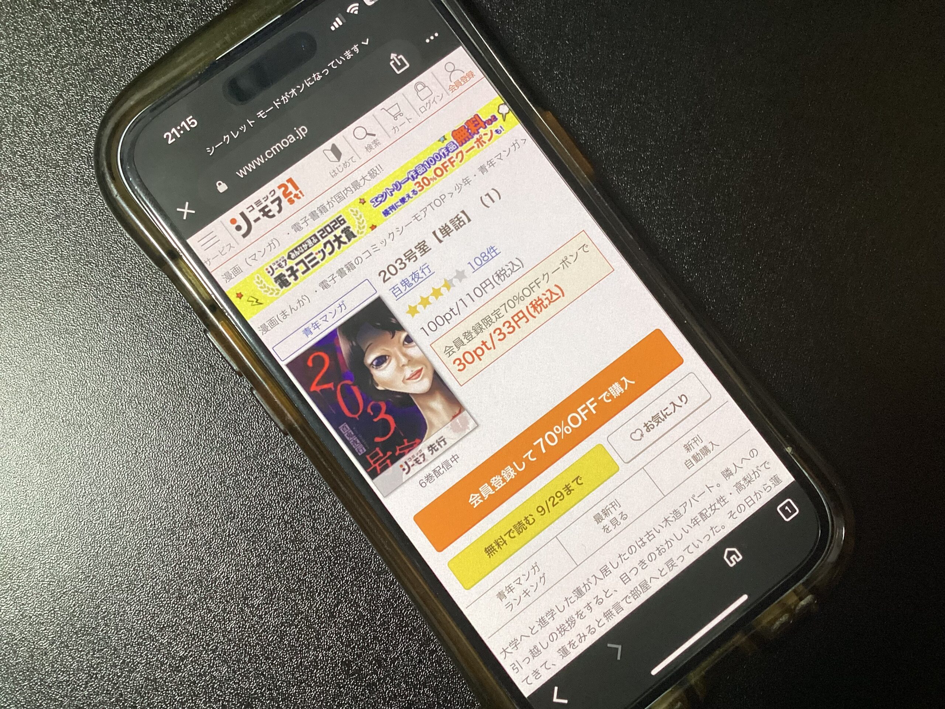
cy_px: 354
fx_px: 846
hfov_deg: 58.4
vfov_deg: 45.4
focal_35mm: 31
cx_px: 472
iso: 160
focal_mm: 3.3
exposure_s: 1/60
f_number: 2.4
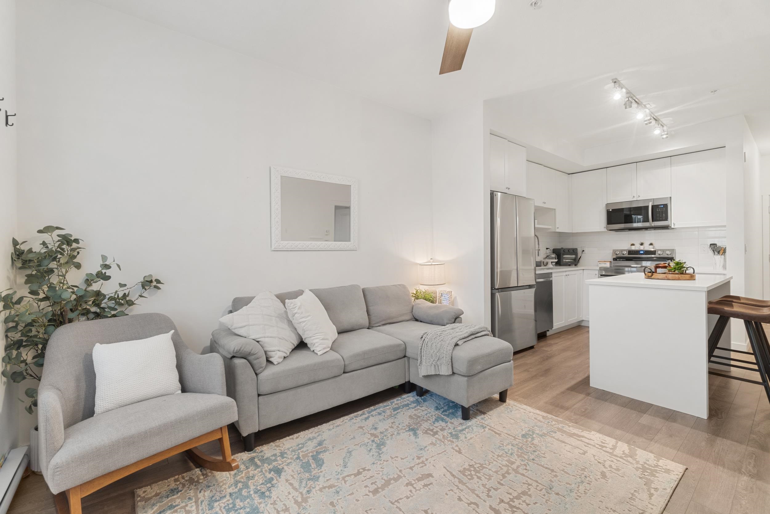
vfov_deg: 77.3
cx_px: 385
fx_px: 321
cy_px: 257
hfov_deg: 100.4
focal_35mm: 15
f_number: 8
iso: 200
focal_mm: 10
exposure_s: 1/1.25
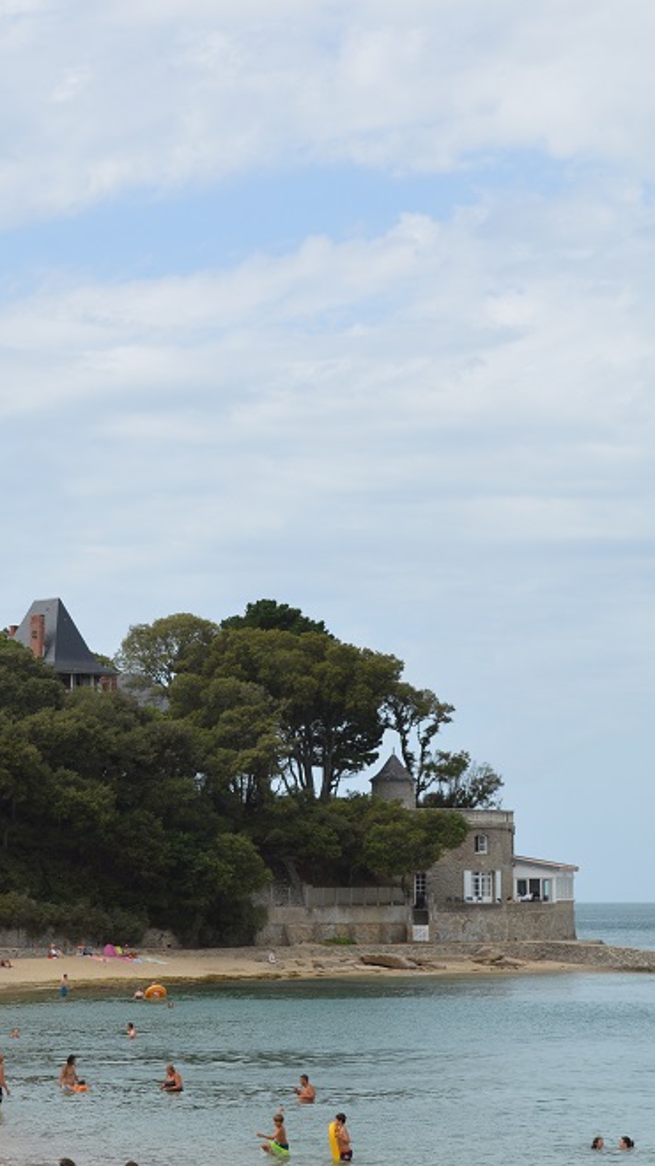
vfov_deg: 20.4
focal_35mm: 105
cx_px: 230
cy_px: 583
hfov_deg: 11.5
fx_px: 3243
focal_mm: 44
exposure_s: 1/320
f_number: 9
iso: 100
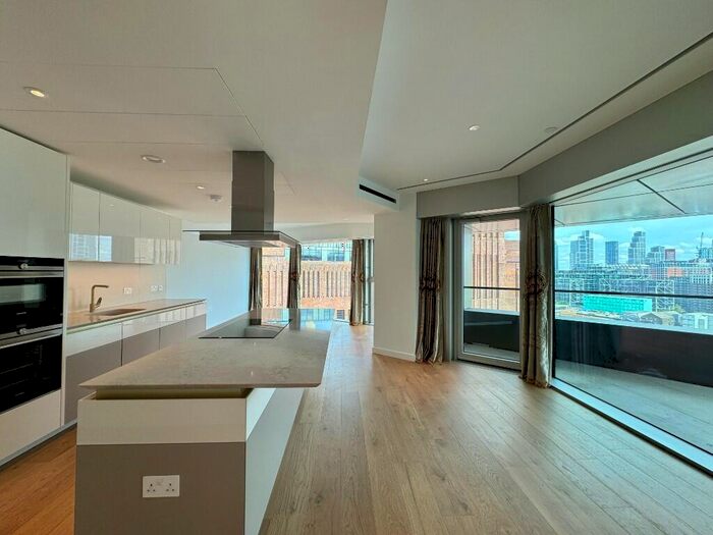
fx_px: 288
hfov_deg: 102.1
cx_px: 356
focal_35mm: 14
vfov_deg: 85.7
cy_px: 268
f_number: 2.2
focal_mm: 2.22
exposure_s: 1/165
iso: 40
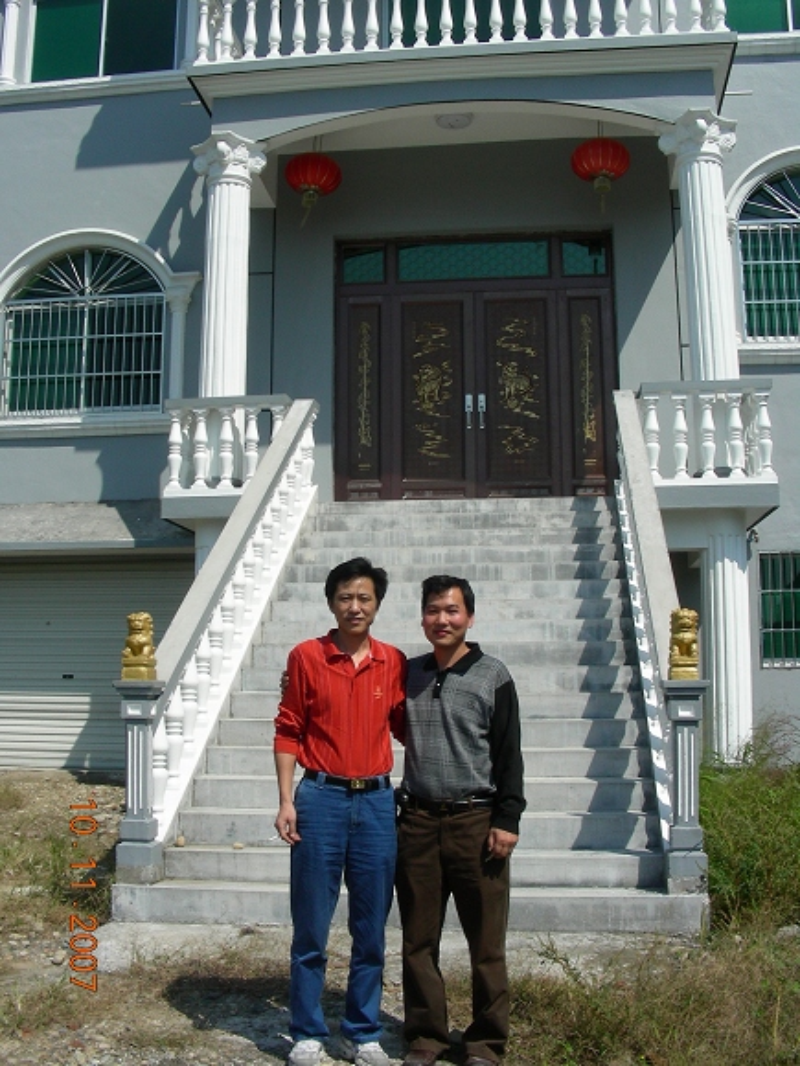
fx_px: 1171
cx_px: 400
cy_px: 533
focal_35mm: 38
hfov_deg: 37.7
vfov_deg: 49.0
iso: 50
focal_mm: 6.3
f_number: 5.6
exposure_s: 1/594
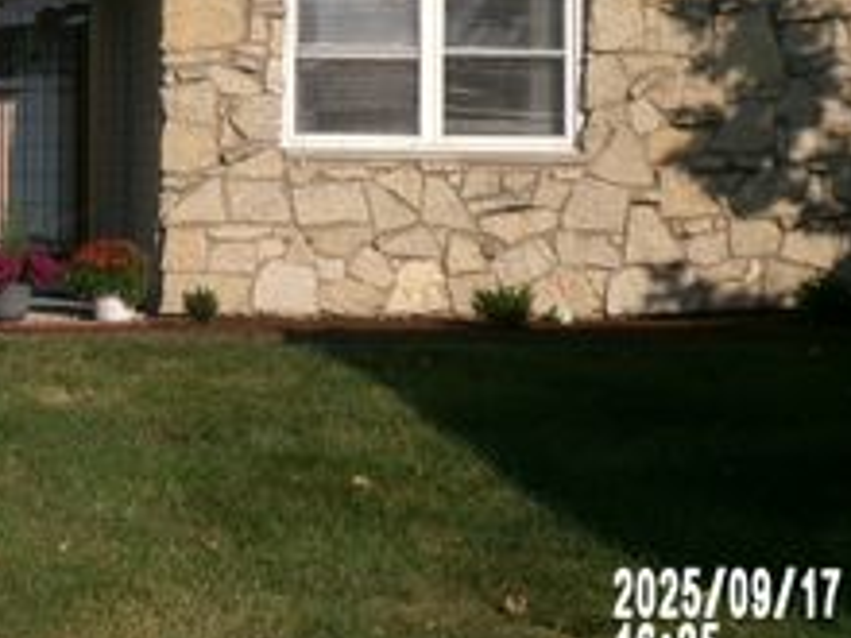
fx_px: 2065
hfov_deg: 23.0
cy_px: 56
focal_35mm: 84
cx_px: 197
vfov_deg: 17.3
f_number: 11.85
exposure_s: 1/150
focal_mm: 6.6
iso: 100
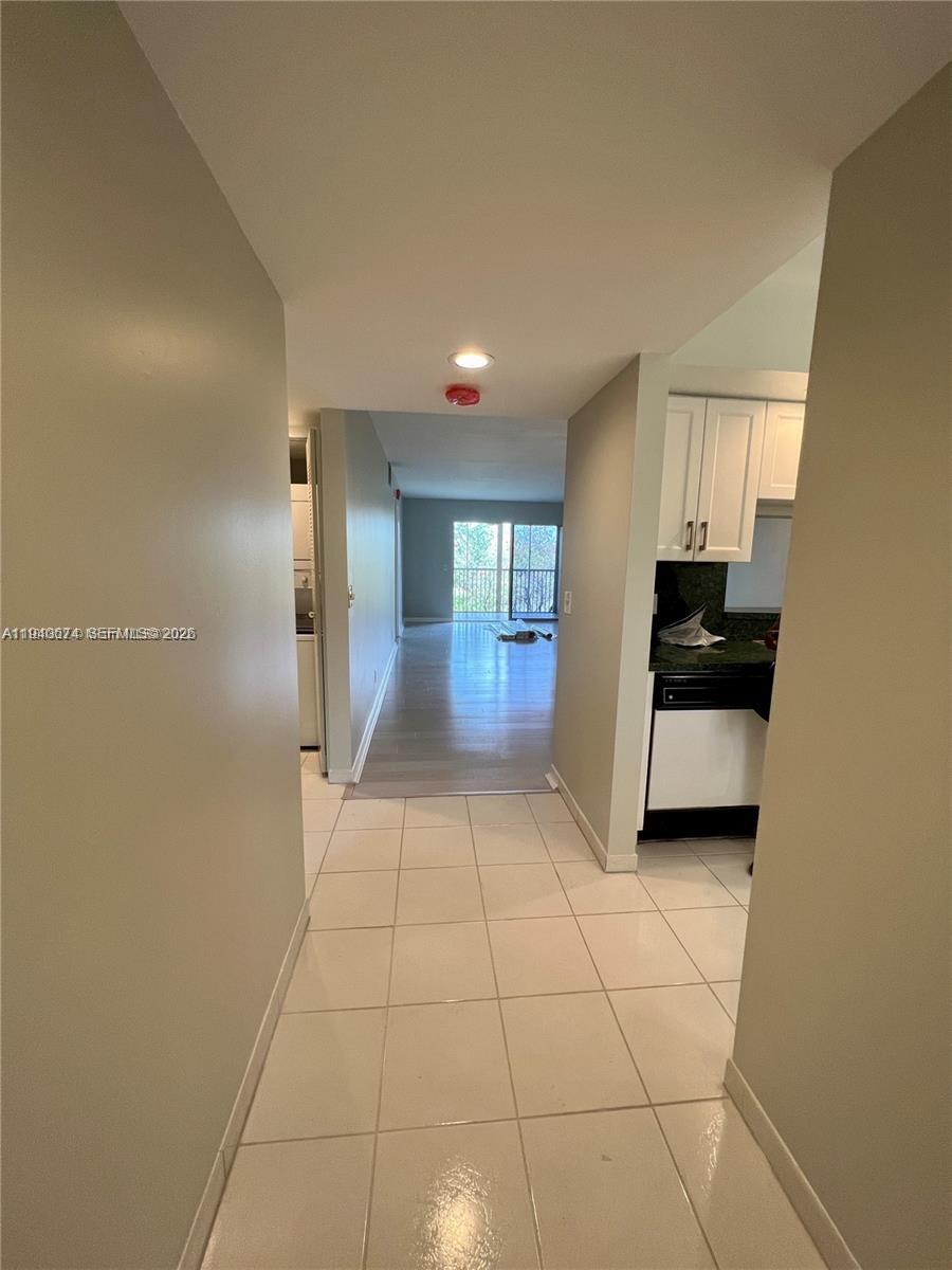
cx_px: 476
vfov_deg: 106.2
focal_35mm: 13
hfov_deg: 89.9
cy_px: 635
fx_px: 477
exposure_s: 1/122
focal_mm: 1.57
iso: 100
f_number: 1.8
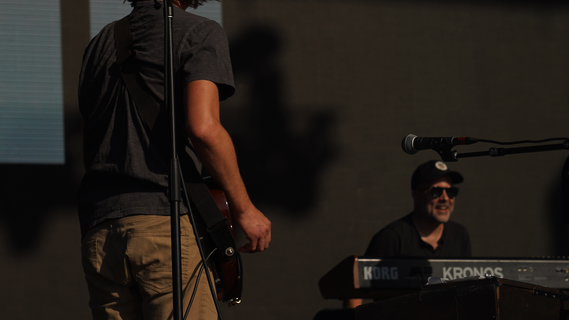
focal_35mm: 161
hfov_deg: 13.3
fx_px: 2429
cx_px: 193
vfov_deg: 7.5
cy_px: 93
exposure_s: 1/1250
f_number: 8
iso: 100
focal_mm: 105
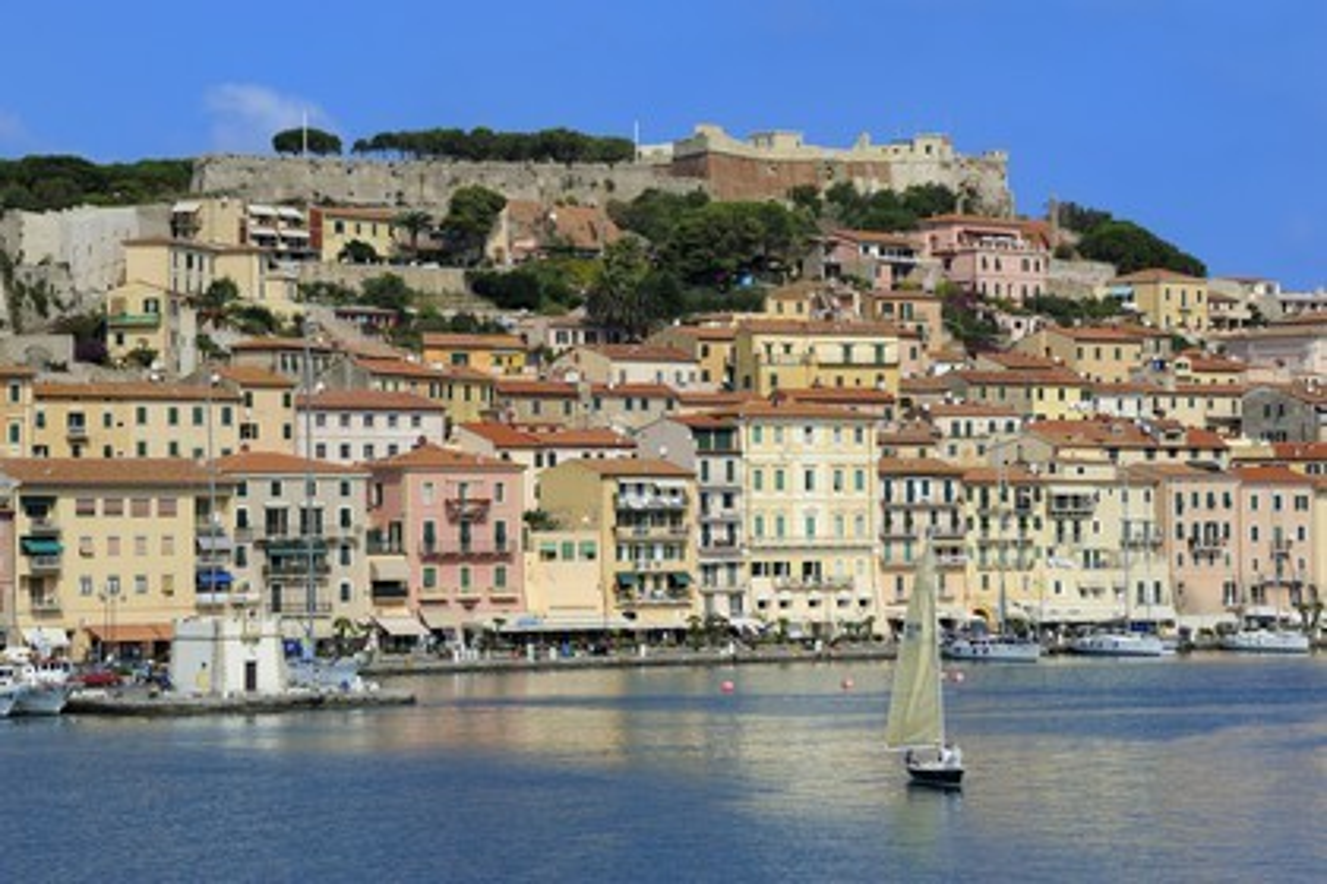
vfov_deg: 11.4
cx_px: 664
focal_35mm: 120
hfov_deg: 17.1
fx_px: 4423
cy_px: 442
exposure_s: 1/320
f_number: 14
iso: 200
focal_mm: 120
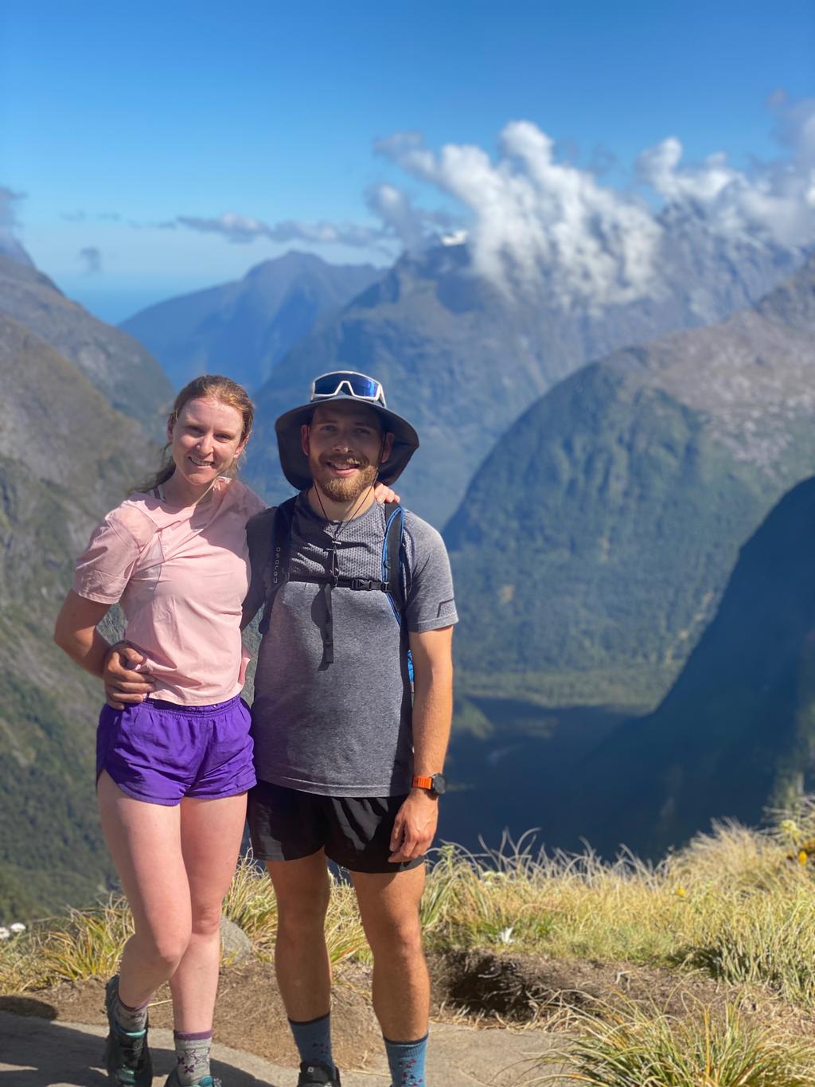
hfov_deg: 28.0
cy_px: 544
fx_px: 1632
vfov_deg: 36.8
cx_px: 408
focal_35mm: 52
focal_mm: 6
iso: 20
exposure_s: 1/1229
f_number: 2
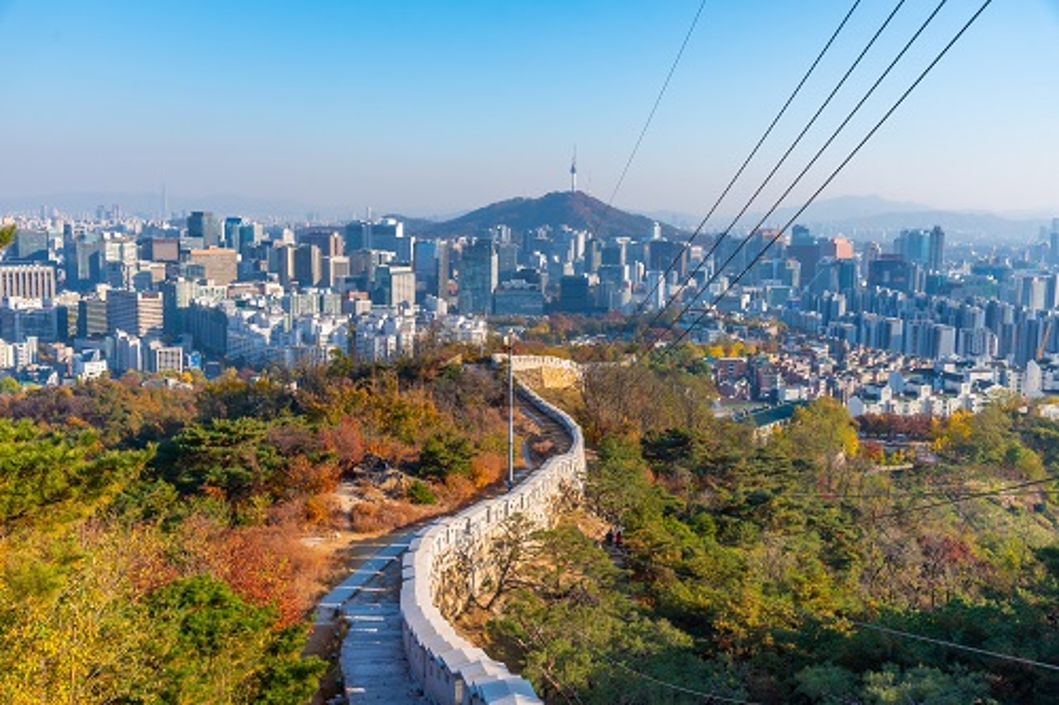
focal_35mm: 35
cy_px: 352
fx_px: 1029
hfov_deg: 54.5
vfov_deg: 37.8
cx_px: 530
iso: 100
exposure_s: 1/160
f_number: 8
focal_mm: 35
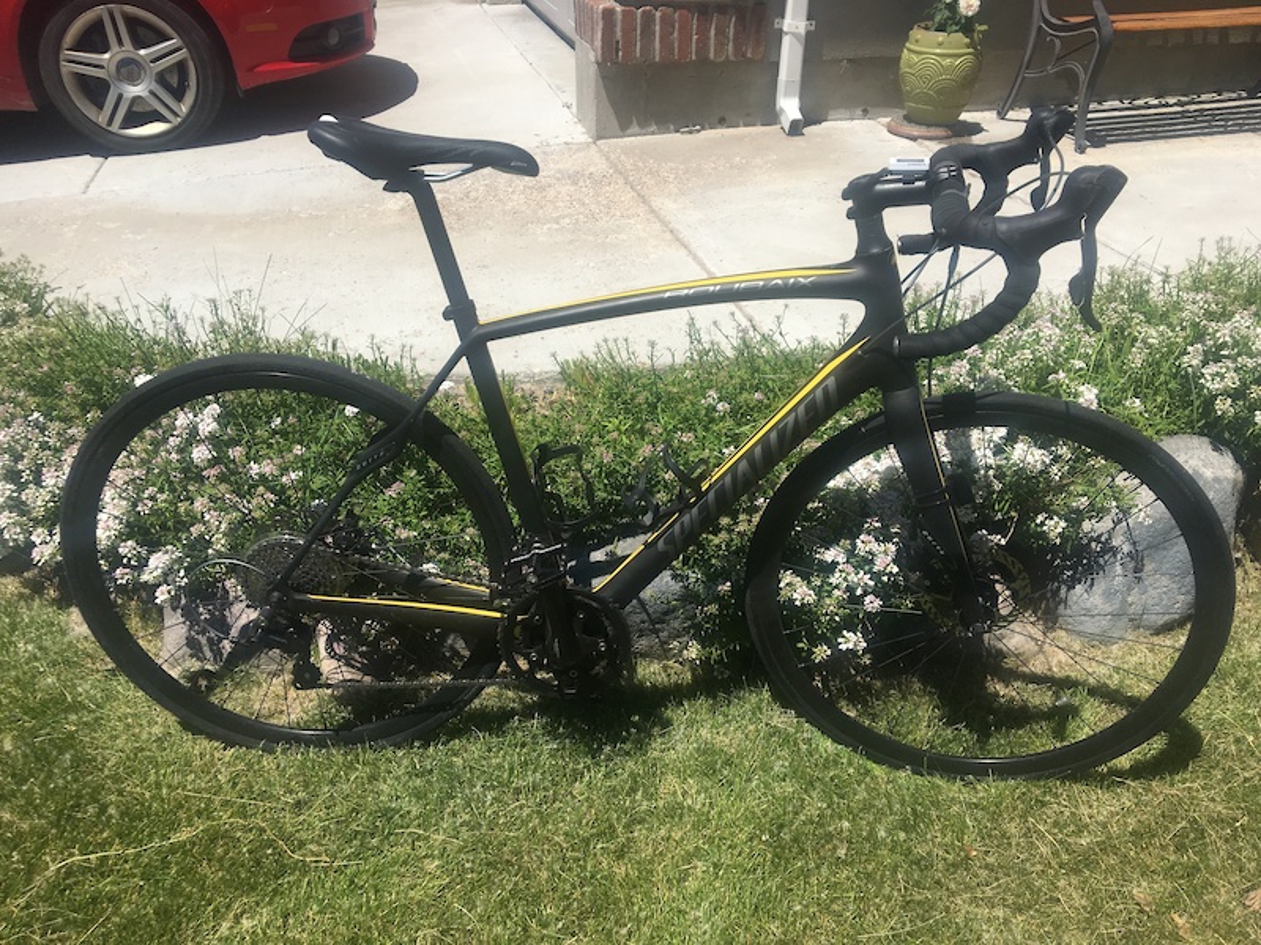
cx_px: 630
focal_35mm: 29
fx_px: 1056
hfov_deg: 61.7
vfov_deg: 48.2
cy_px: 472
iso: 25
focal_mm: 4.15
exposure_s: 1/2959
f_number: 2.2
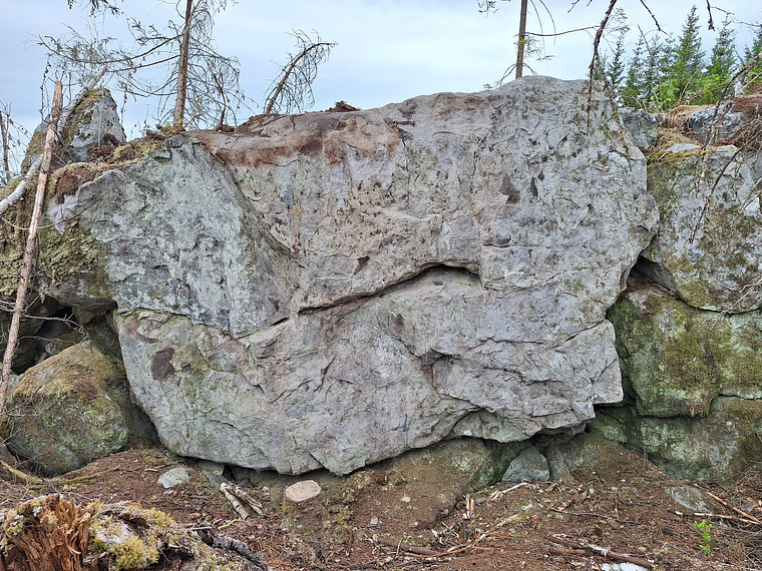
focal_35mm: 23
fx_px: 506
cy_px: 286
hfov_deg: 73.9
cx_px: 381
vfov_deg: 58.9
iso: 40
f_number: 1.8
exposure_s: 1/649
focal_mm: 5.54
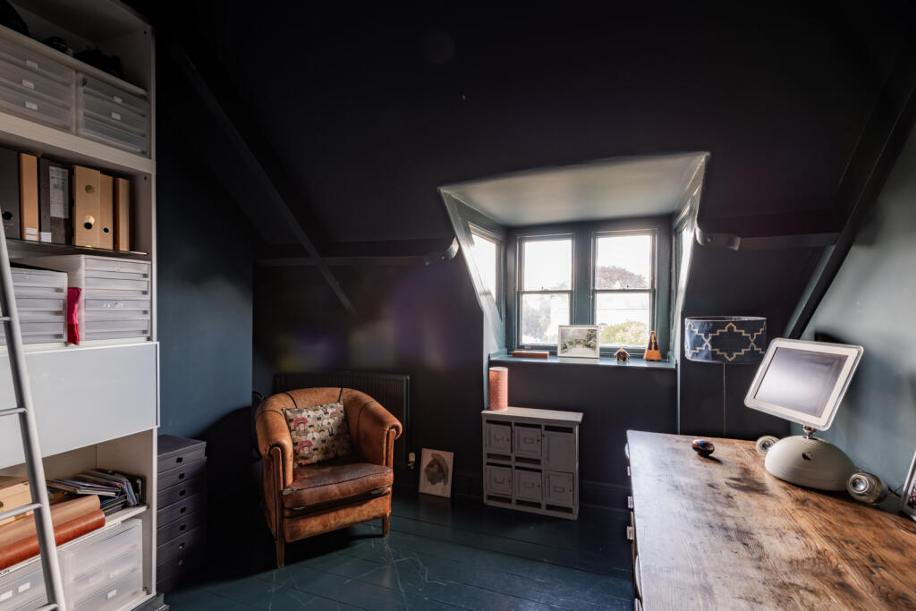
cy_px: 306
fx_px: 356
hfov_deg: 104.2
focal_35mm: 14
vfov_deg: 81.2
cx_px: 458
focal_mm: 14
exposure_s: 1/15
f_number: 8
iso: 320
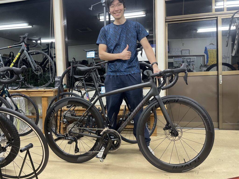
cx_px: 120
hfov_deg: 67.3
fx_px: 180
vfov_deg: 53.1
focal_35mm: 26
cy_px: 90
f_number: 1.6
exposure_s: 1/50
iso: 250
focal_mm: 4.2
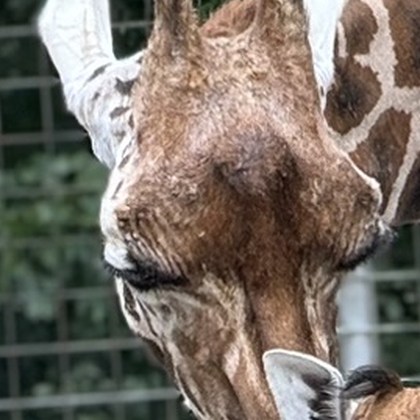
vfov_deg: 2.2
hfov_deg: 2.2
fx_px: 11105
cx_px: 901
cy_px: 995
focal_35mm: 809
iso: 50
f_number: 2.8
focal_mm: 15.66
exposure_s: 1/206
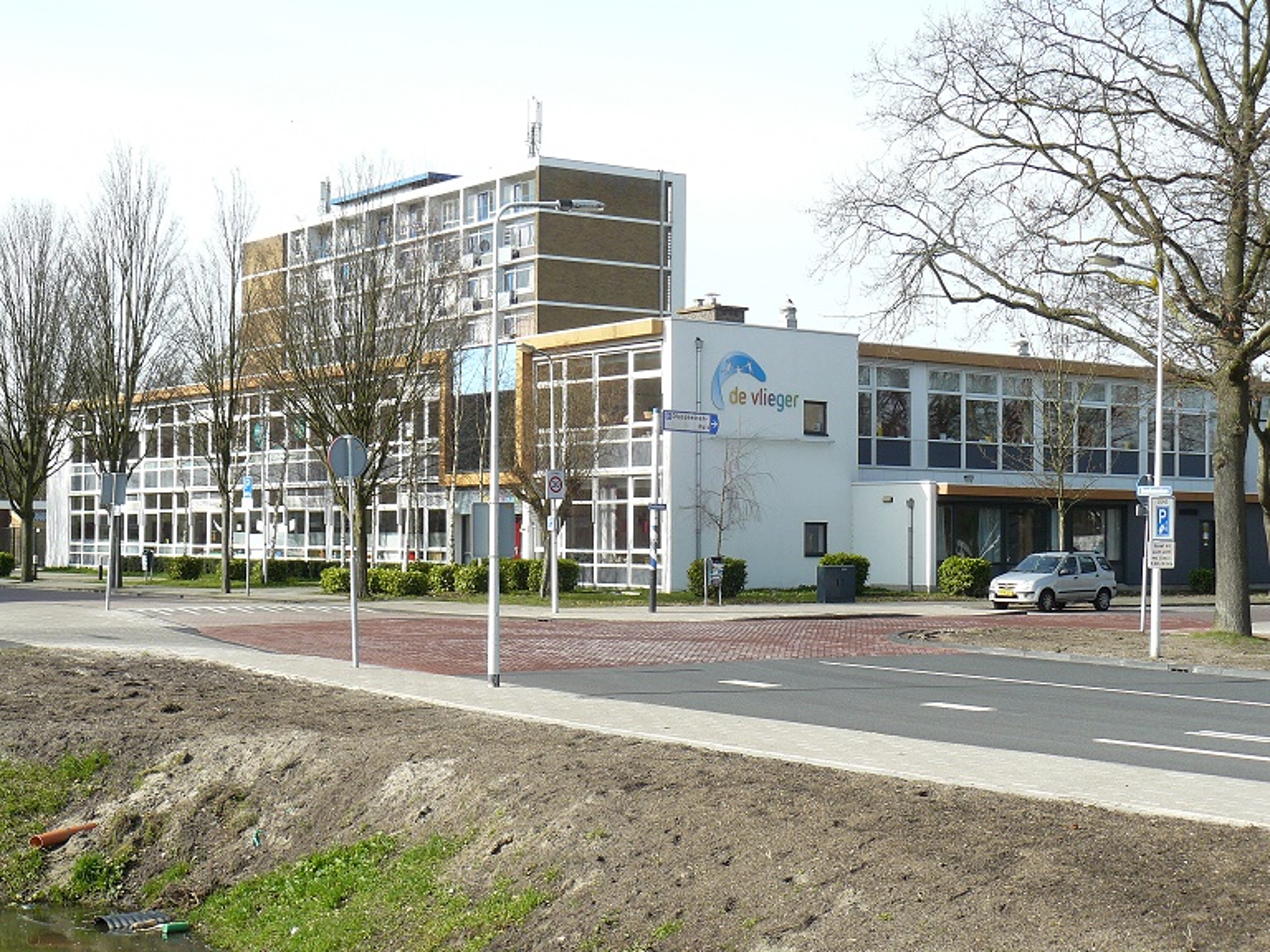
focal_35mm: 59
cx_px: 635
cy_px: 476
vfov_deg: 24.8
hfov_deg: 32.7
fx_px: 2165
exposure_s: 1/200
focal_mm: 9.8
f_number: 5
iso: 100
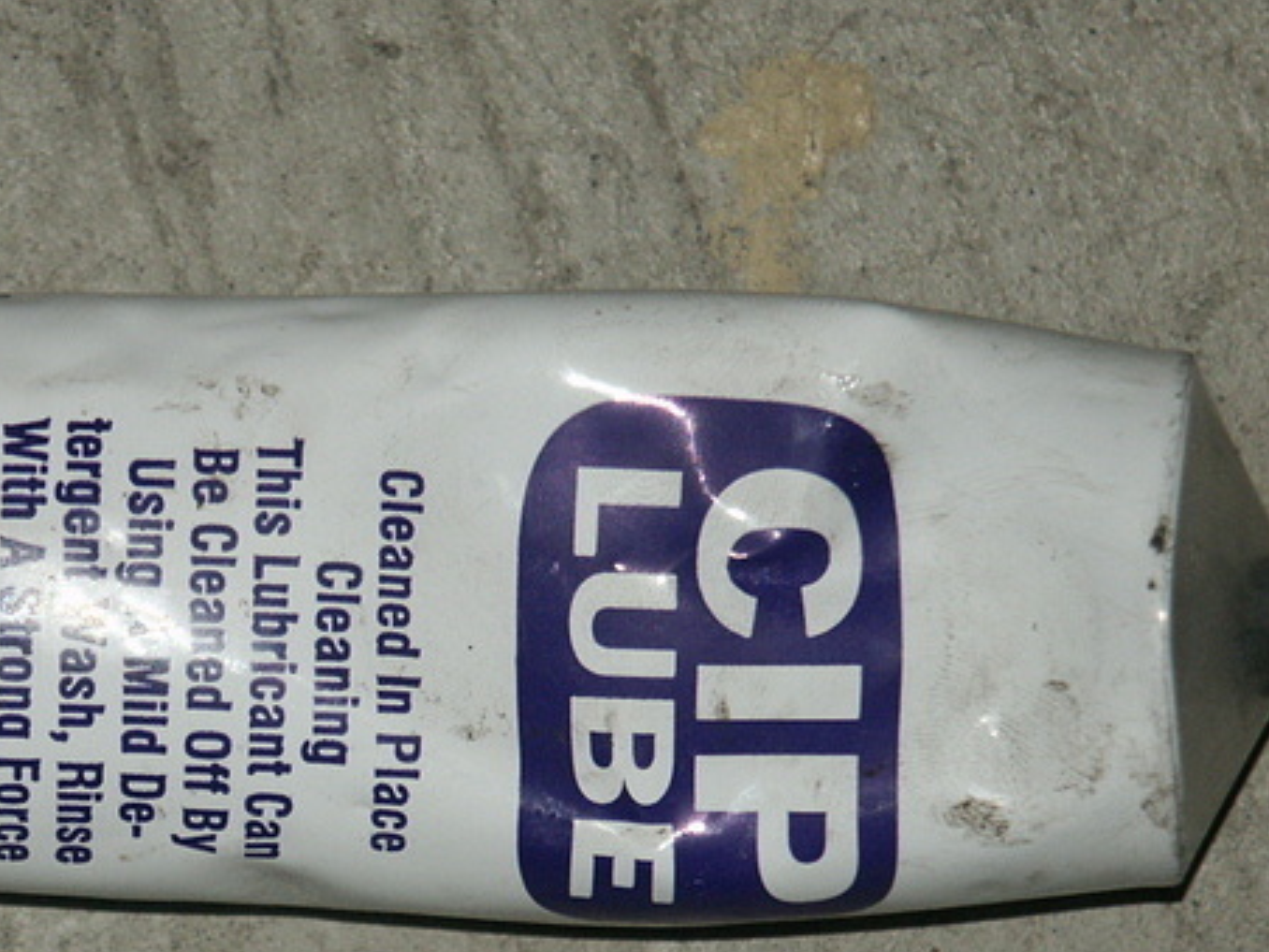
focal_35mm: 354
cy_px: 671
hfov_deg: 5.6
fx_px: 12977
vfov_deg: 4.2
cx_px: 216
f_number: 3.5
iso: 100
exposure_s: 1/180
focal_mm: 50.69
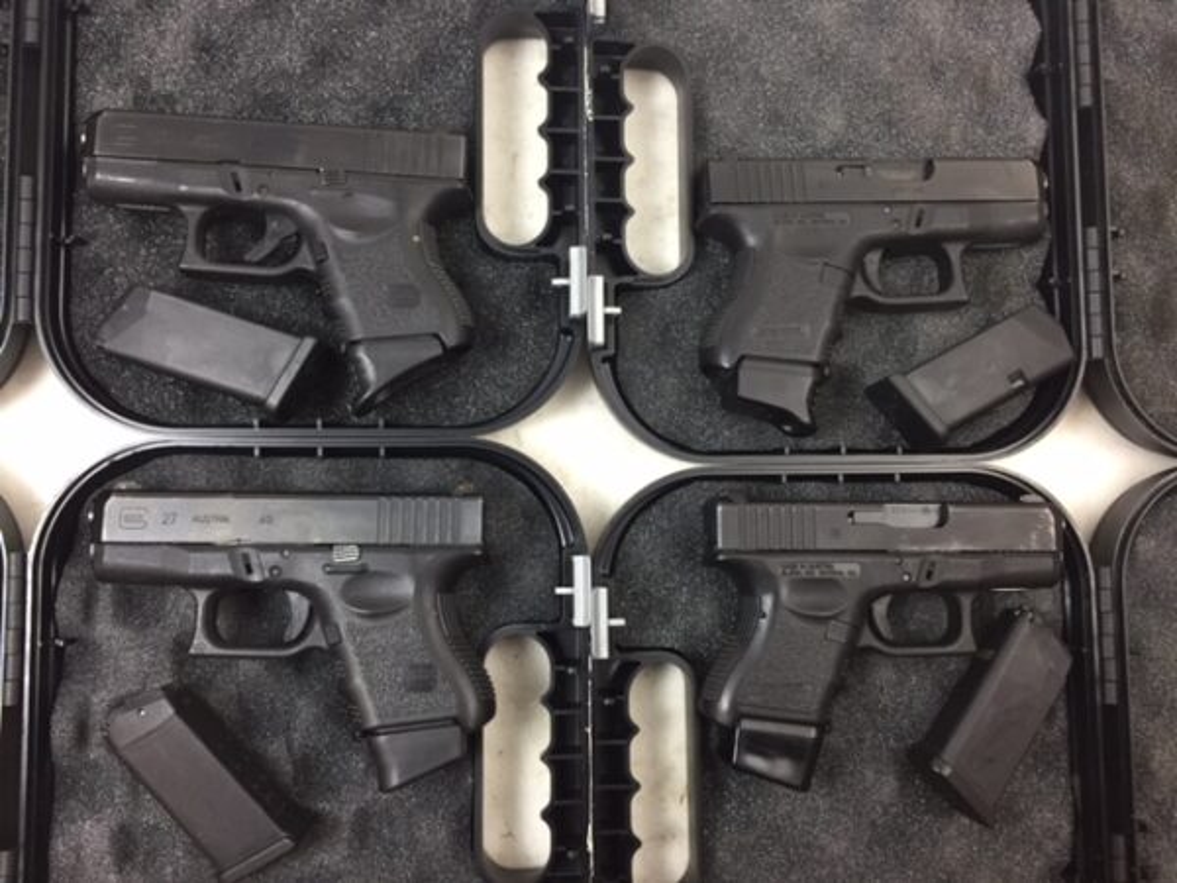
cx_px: 588
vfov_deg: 48.2
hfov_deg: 61.7
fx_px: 986
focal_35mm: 29
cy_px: 442
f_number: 2.2
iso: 125
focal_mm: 4.15
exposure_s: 1/30
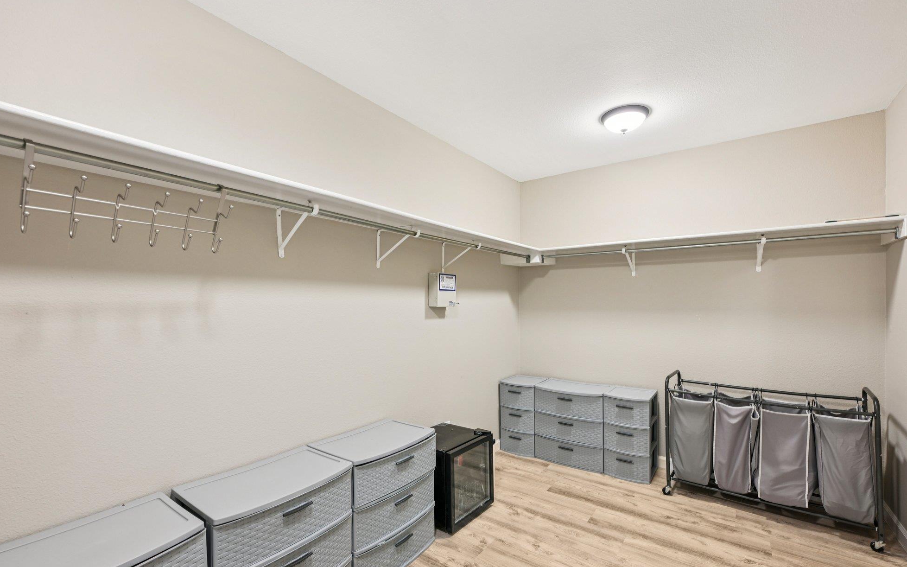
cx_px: 460
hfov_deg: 97.8
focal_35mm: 16
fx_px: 395
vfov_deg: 71.1
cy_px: 305
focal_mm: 15
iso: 400
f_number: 6.7
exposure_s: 1/10
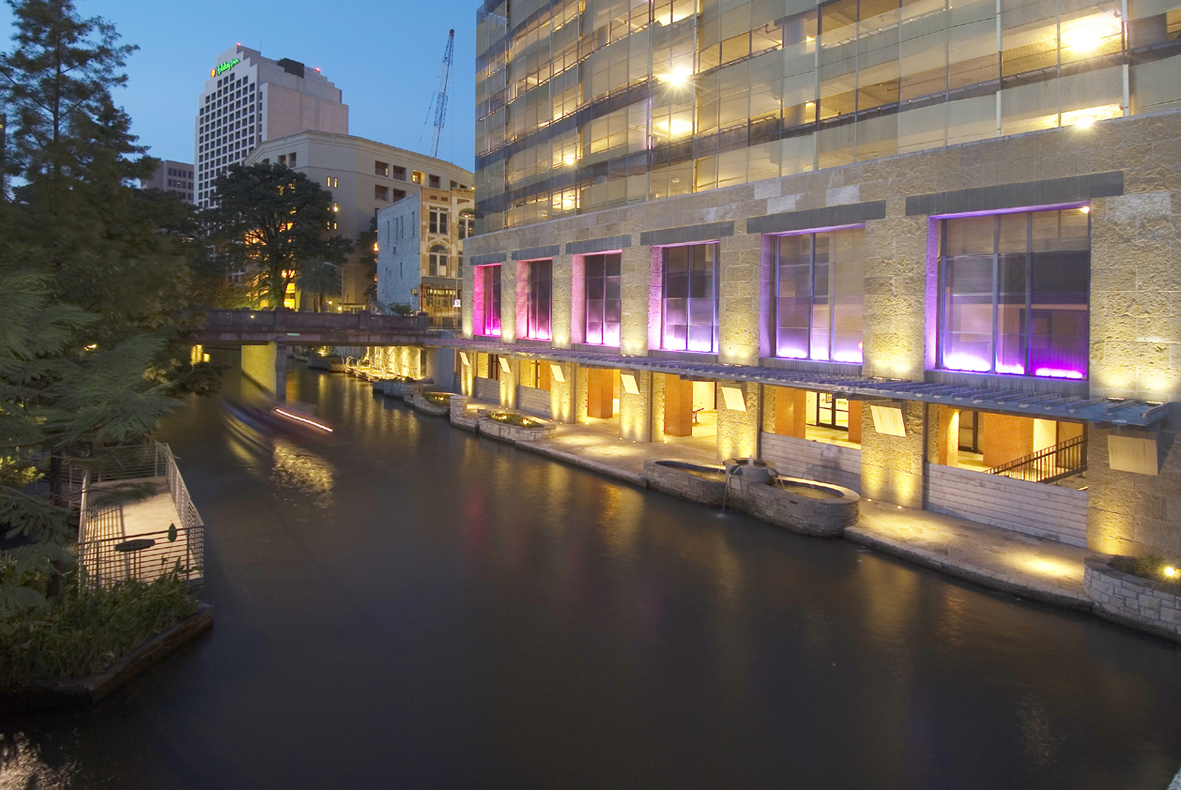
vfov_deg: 67.5
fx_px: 591
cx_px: 590
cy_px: 395
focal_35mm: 18
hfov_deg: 89.9
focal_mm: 12
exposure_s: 6
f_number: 7.1
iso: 100
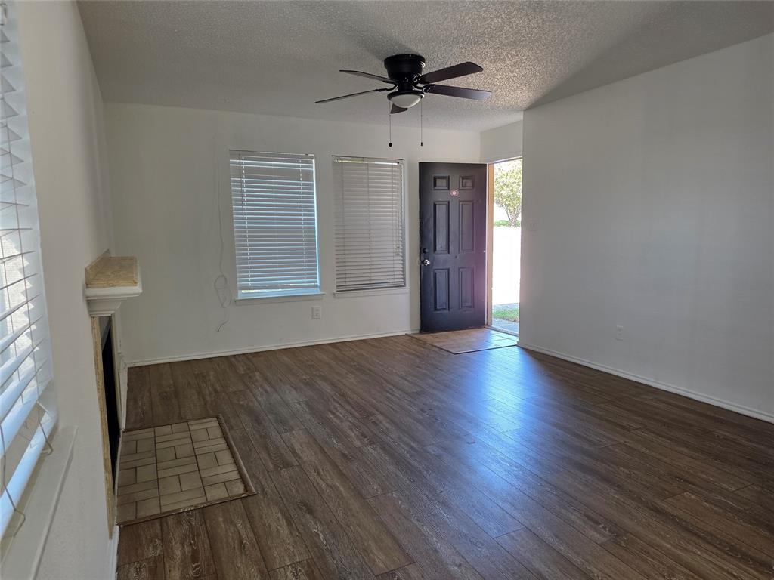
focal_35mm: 23
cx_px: 387
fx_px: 514
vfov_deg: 58.9
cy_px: 290
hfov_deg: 73.9
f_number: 1.7
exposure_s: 1/120
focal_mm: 6.25
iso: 125
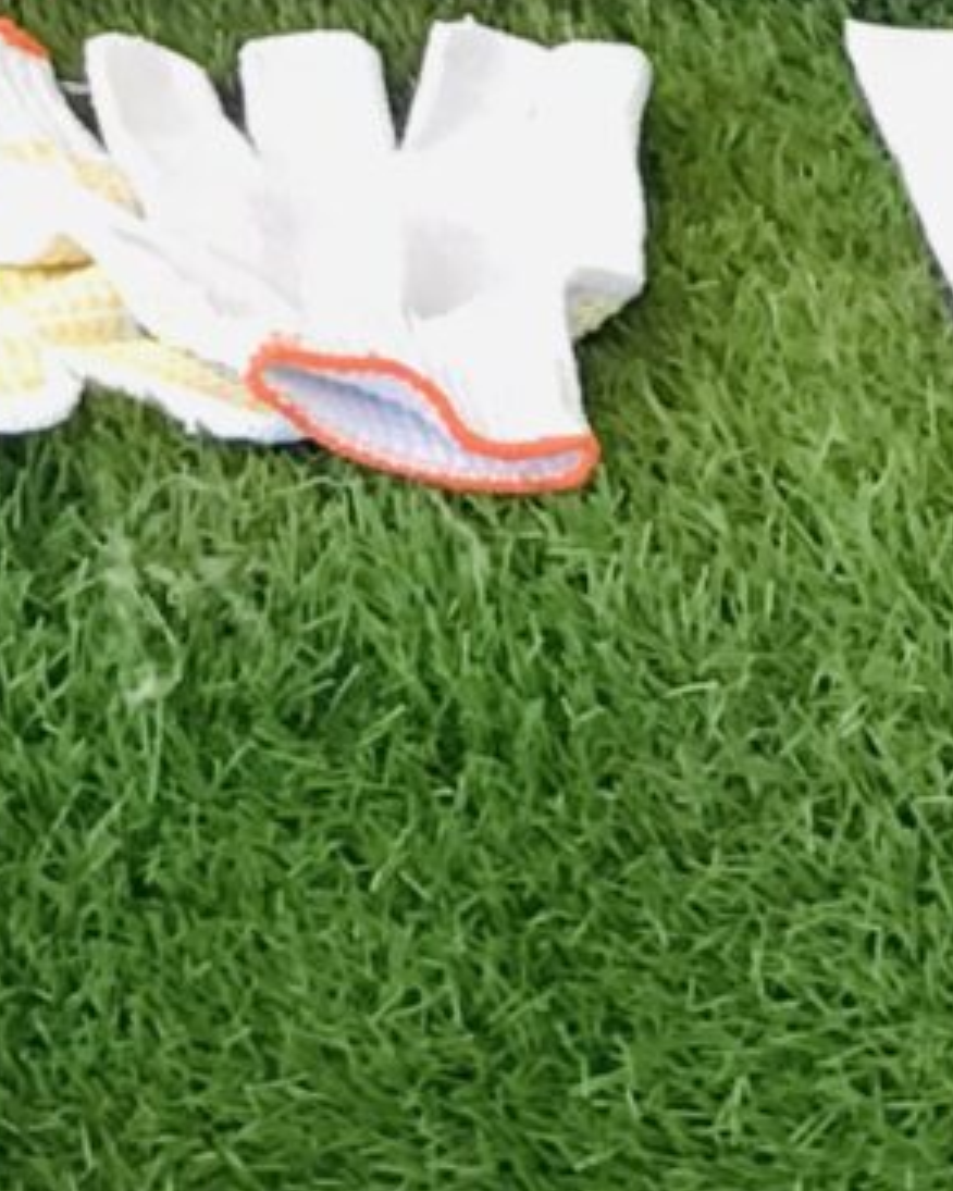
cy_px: -2669
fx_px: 13750
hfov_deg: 3.9
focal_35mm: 390
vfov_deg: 4.7
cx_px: -728
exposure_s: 1/50
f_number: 2.8
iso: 32
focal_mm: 6.6
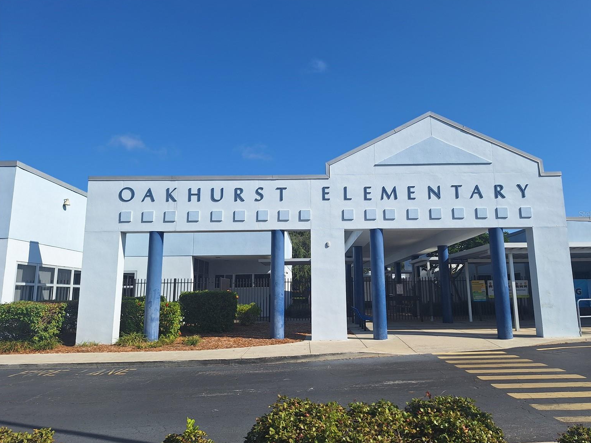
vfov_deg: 56.8
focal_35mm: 24
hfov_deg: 71.6
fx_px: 410
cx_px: 307
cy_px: 214
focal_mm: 5.54
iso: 40
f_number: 1.8
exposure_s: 1/3546
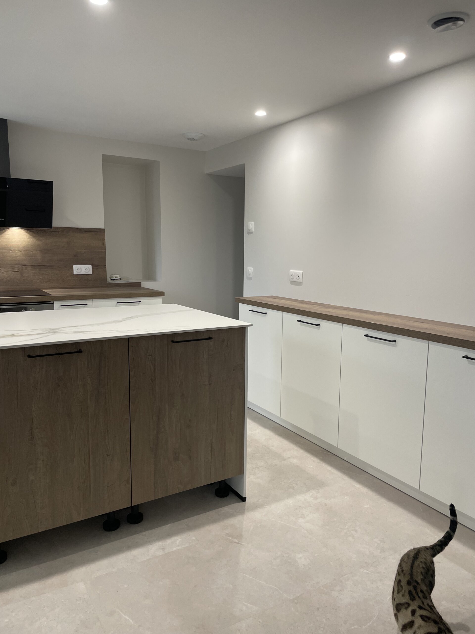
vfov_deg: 67.3
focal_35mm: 26
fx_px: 476
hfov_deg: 53.1
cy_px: 317
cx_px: 238
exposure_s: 1/100
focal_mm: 4.2
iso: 125
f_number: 1.6
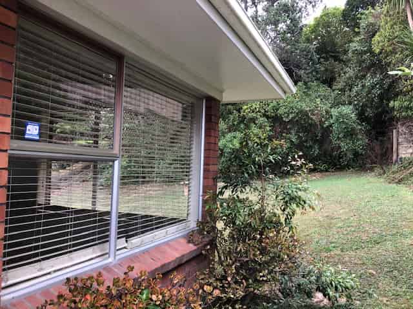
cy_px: 154
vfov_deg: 49.7
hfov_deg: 63.4
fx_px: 334
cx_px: 206
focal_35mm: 28
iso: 50
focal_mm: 3.99
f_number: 1.8
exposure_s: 1/120
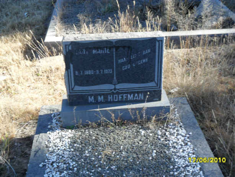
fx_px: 353
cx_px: 118
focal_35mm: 52
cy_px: 88
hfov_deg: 36.8
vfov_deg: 28.1
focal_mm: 9.3
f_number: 5
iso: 100
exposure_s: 1/90
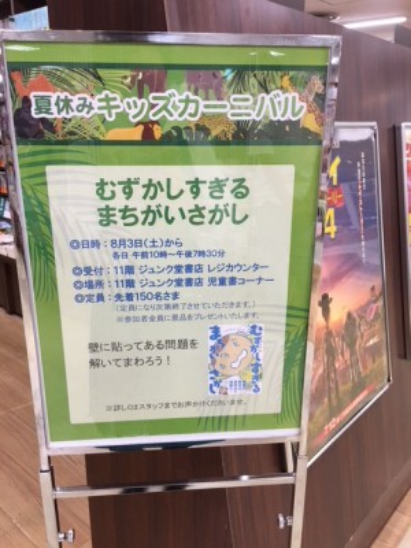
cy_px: 274
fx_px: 459
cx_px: 206
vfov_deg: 61.7
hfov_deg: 48.2
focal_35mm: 29
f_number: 2.2
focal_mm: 4.15
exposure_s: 1/30
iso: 32
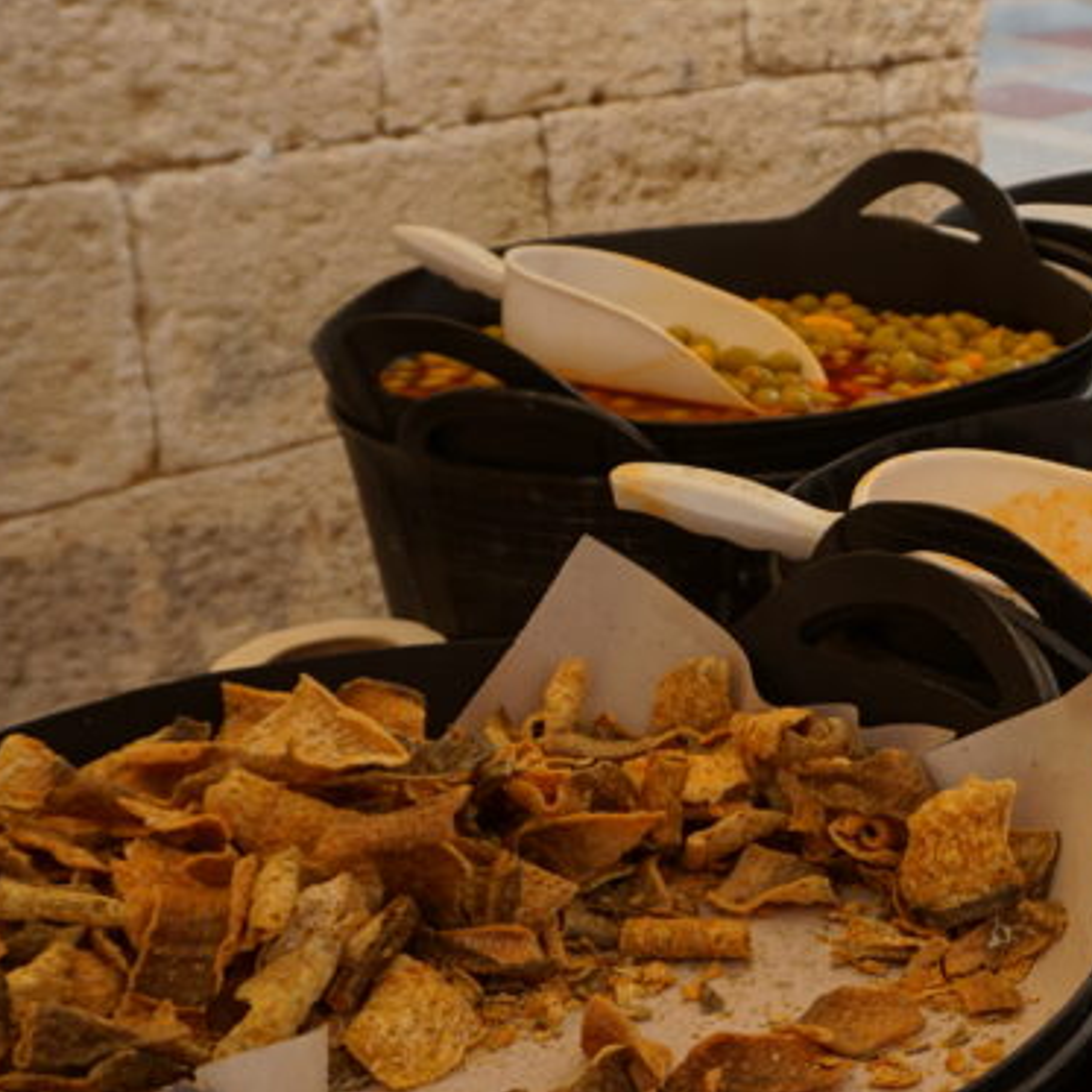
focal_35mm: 70
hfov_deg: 22.6
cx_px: 1320
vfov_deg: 24.6
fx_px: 2498
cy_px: 666
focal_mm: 20
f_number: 5
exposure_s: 1/80
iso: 100
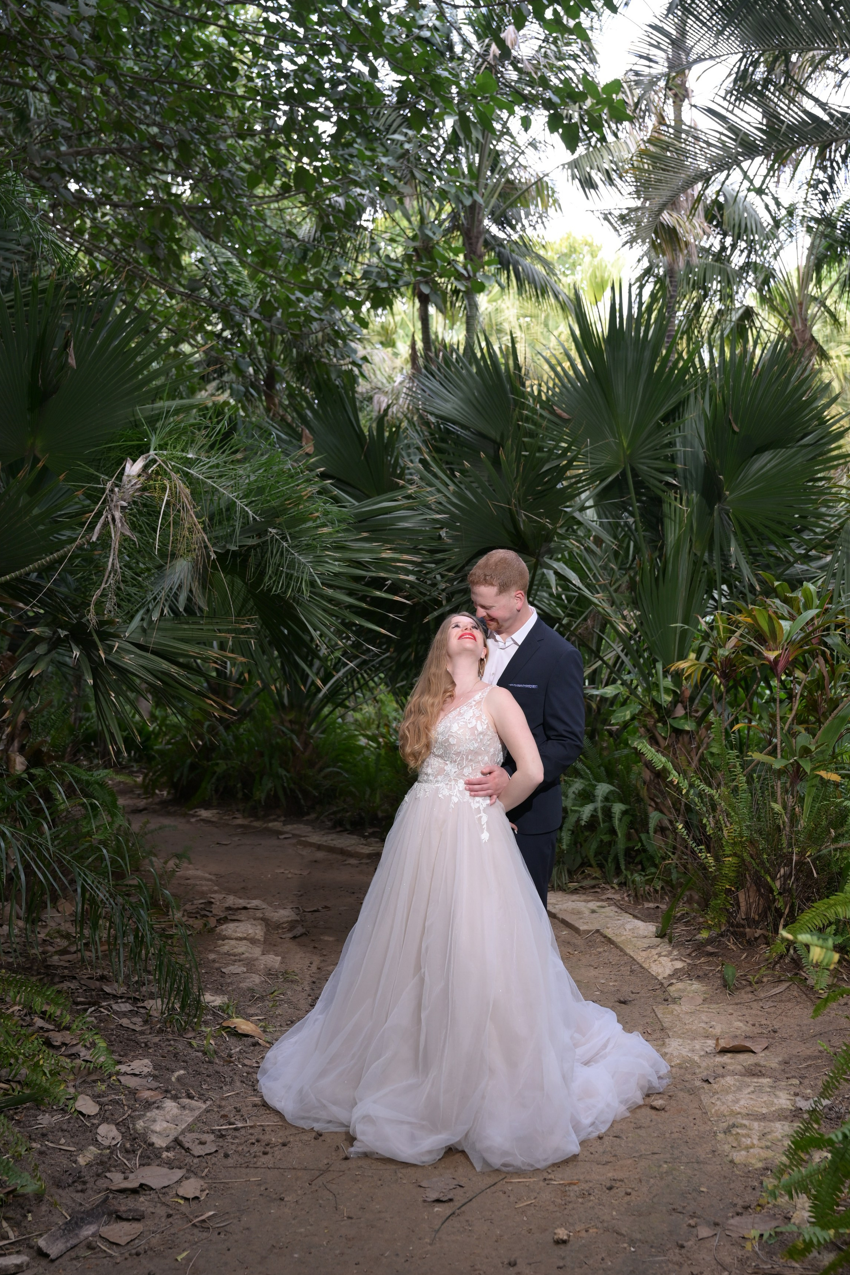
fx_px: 1346
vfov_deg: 50.4
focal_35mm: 38
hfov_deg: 35.0
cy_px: 521
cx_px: 459
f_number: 3.5
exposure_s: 1/160
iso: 250
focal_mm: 32
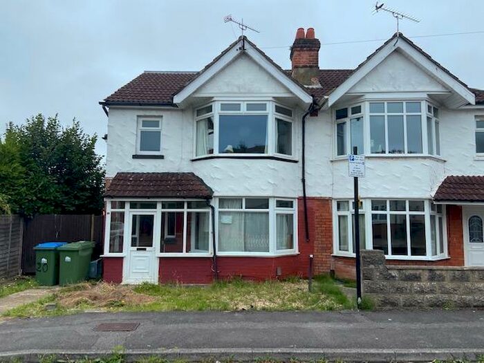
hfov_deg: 67.3
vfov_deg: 53.1
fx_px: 364
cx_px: 242
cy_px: 182
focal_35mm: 26
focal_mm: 4.25
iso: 32
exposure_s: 1/1193
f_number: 1.8
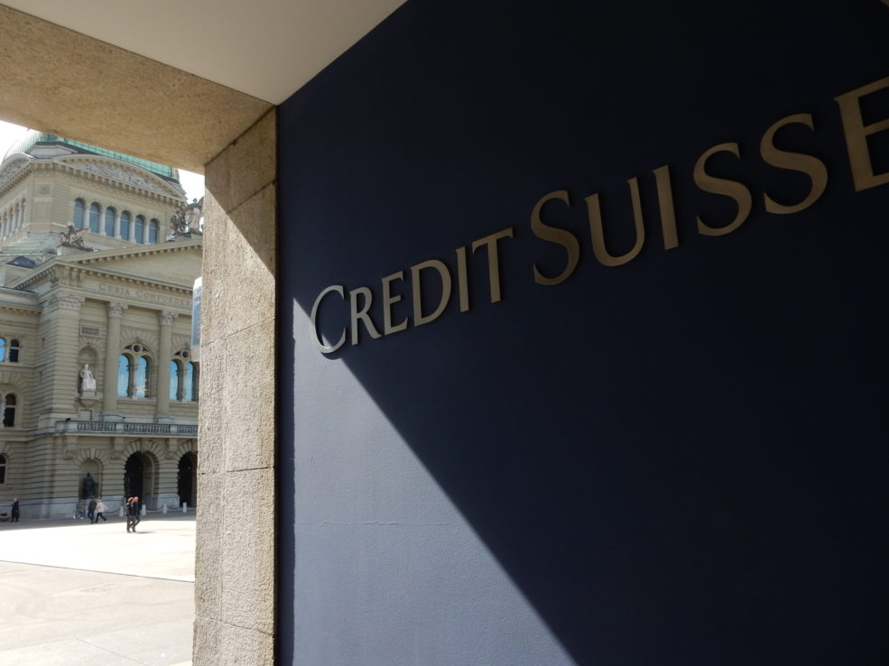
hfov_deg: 67.3
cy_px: 335
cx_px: 440
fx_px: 667
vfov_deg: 53.0
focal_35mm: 26
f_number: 3.7
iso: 125
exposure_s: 1/400
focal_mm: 4.5
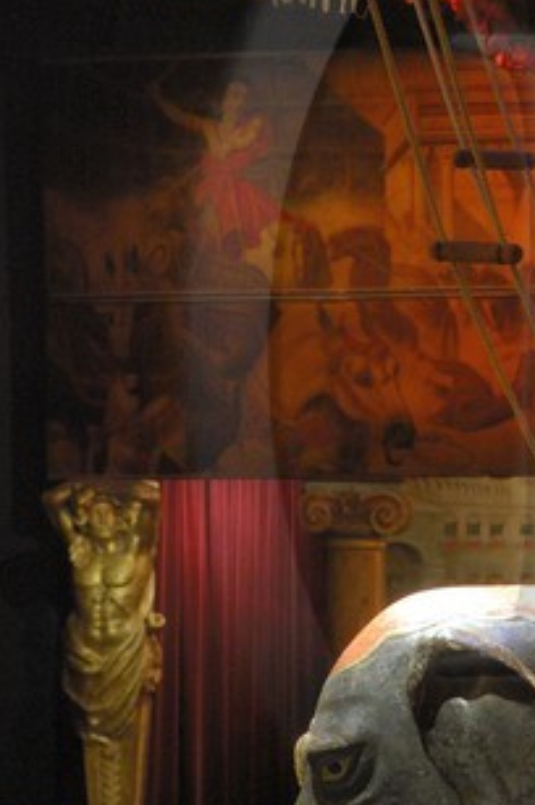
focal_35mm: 391
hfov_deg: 3.5
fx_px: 8735
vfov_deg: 5.3
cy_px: 357
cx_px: 989
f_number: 6.3
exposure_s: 3.6
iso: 100
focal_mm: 50
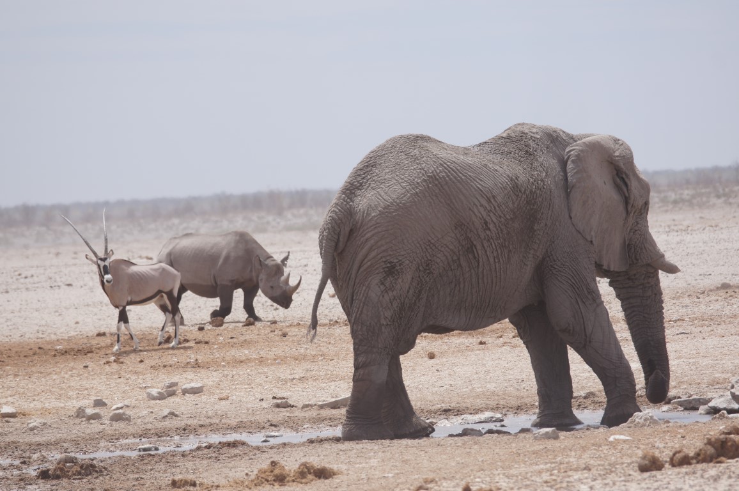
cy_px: 246
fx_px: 6459
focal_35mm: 315
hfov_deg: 6.5
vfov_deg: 4.4
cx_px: 370
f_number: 5.6
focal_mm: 210
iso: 100
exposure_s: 1/800
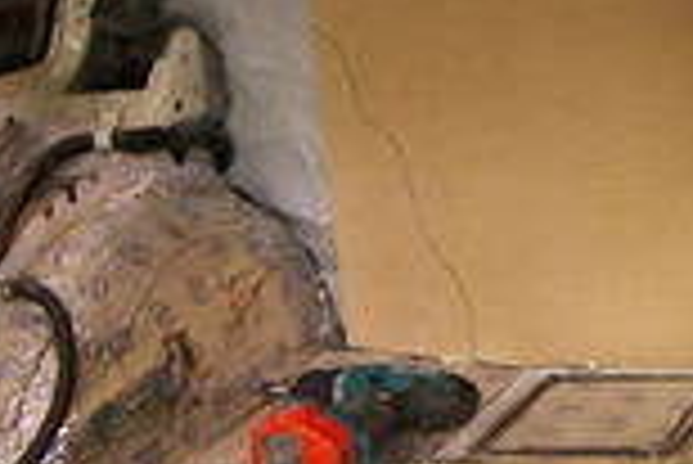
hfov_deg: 17.6
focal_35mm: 112
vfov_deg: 12.2
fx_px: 2158
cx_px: 770
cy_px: 151
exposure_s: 1/4
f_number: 3.5
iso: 400
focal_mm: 18
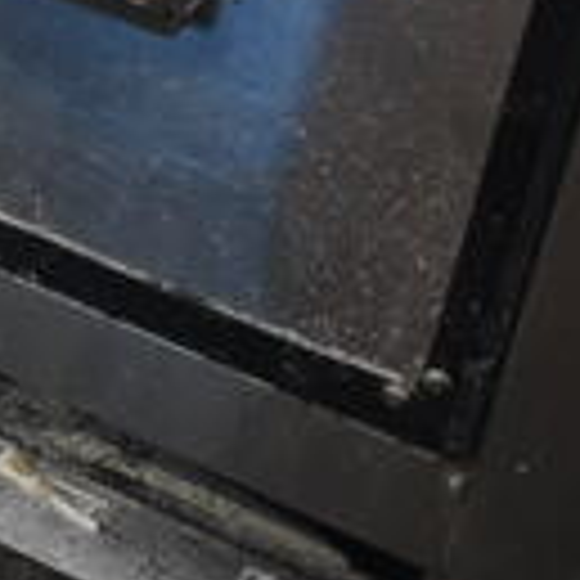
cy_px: 22
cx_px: -661
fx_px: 2066
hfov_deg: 13.2
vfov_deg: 15.7
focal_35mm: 109
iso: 1600
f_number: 3.5
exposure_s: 1/30
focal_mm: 18
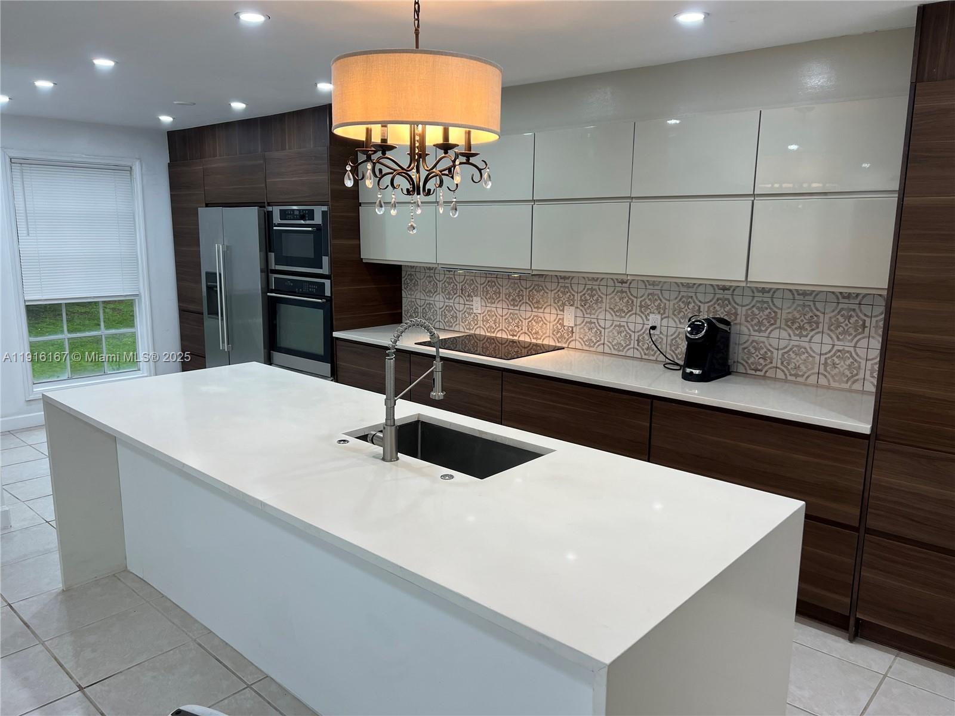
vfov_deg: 53.1
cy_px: 358
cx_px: 478
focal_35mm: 26
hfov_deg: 67.3
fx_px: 717
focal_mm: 5.7
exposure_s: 1/120
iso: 64
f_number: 1.5
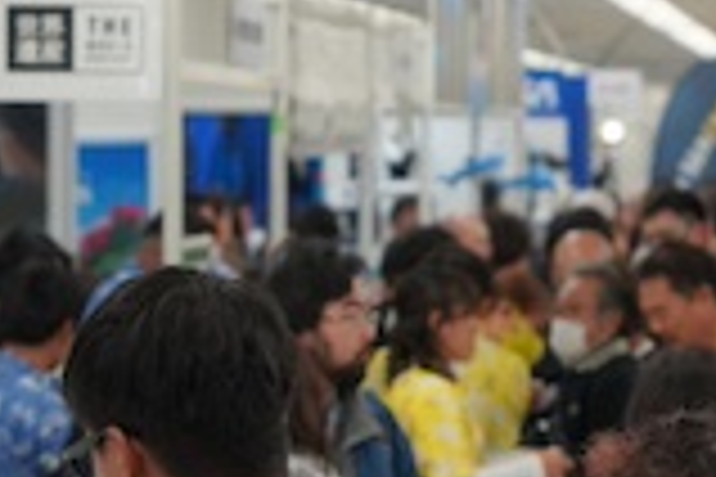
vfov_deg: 4.3
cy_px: 322
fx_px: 6284
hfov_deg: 6.5
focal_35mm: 316
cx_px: 784
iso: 1600
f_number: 4
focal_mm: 72
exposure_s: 1/250
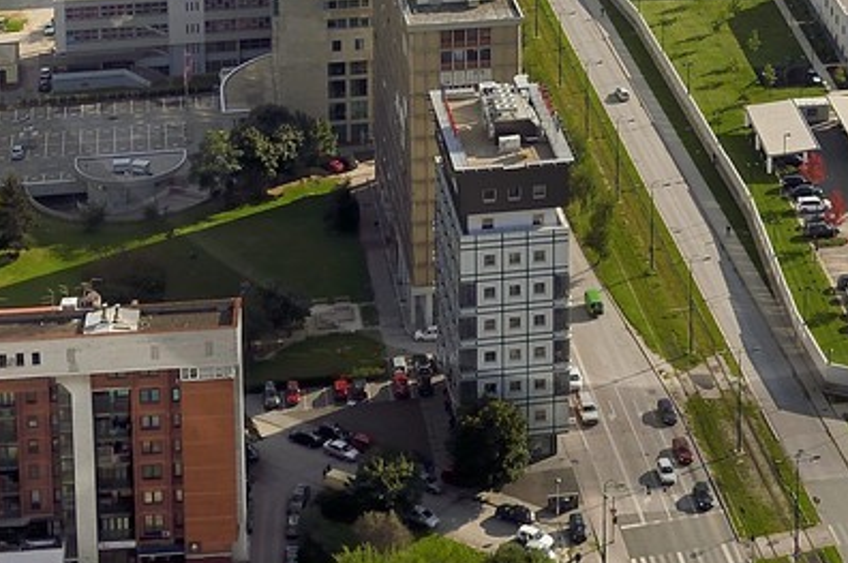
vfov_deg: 12.9
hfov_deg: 20.9
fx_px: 2282
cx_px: 649
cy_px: -398
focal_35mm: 97
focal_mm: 24
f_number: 11
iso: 200
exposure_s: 1/320
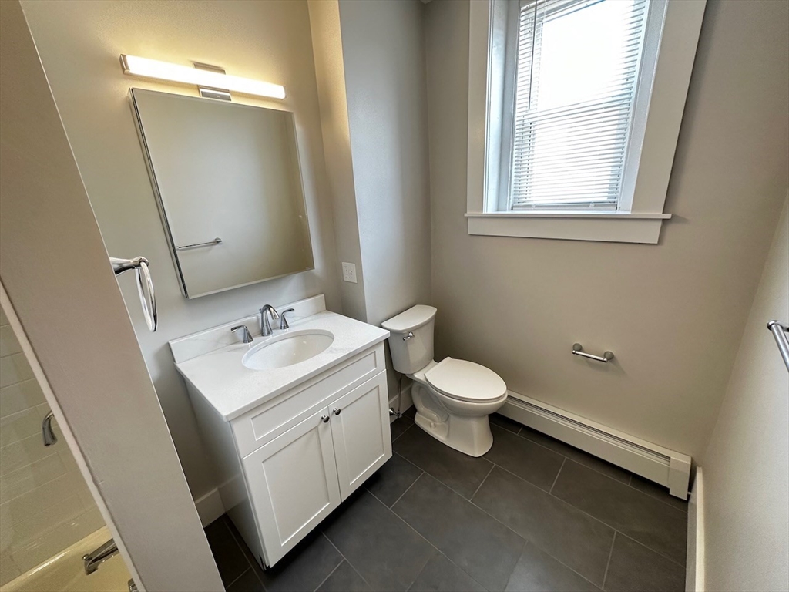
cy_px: 296
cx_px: 394
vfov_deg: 85.7
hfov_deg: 102.1
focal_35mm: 14
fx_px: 319
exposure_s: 1/60
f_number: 2.2
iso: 160
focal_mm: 2.22
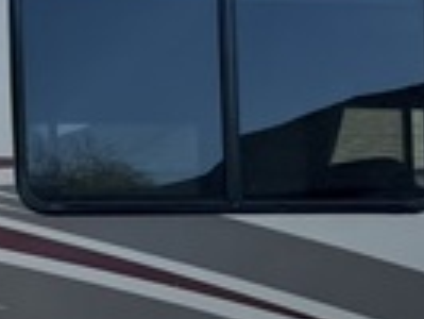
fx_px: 2207
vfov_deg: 8.3
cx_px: -293
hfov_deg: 10.4
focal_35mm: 180
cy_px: 236
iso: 80
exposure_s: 1/3279
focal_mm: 6.76
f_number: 1.78
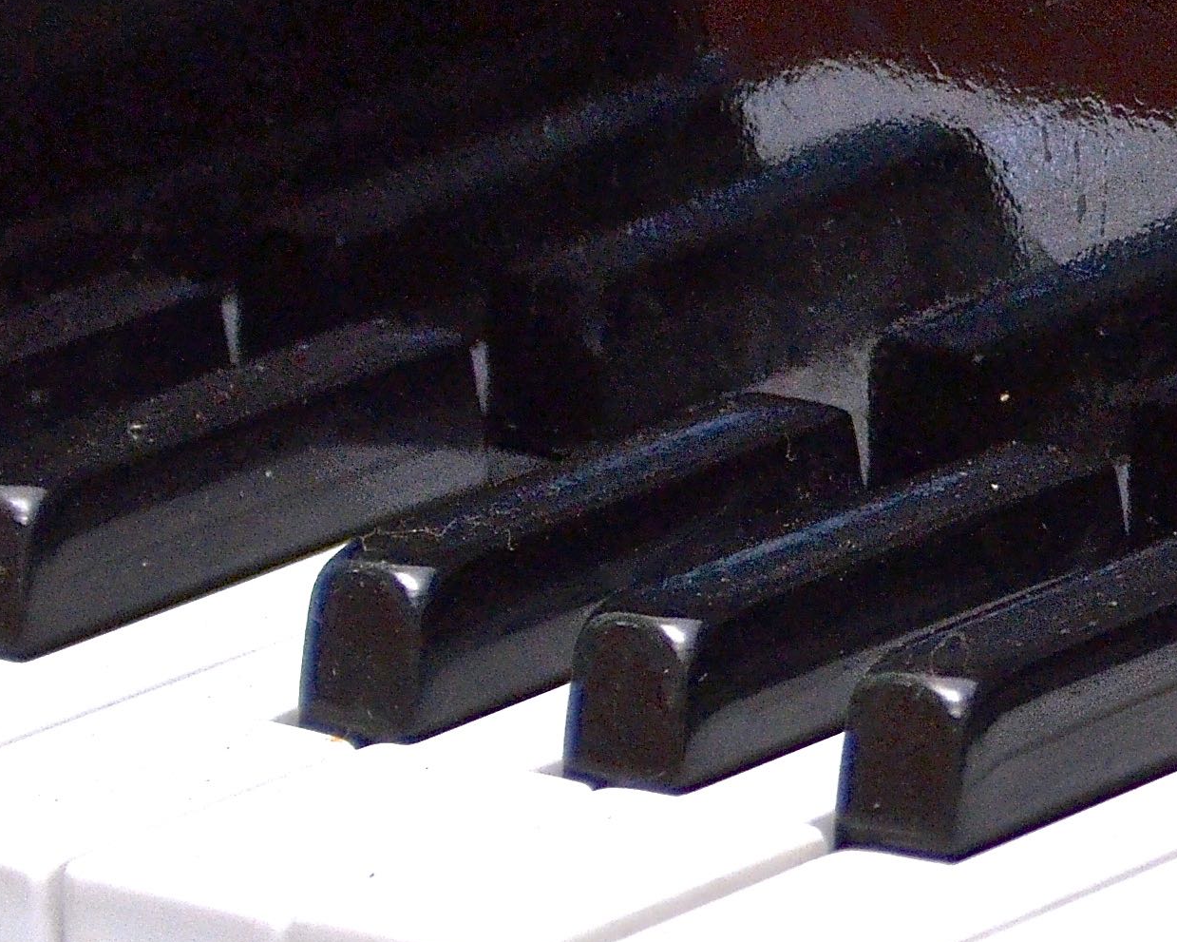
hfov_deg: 4.0
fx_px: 16540
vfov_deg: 3.3
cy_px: 635
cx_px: 2274
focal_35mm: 475
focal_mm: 85
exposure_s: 1/160
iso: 800
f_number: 5.6
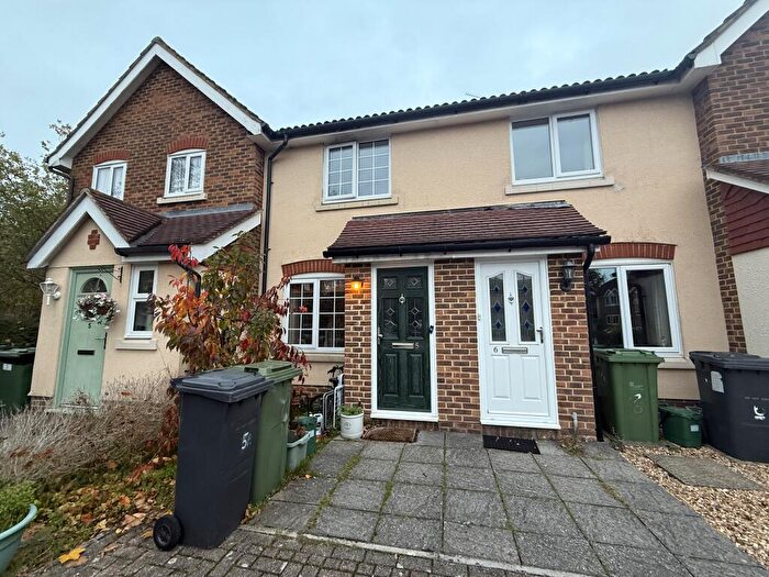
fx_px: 311
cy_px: 288
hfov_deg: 102.1
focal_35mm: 14
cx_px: 384
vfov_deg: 85.7
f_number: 2.2
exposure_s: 1/99
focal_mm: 2.22
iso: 160
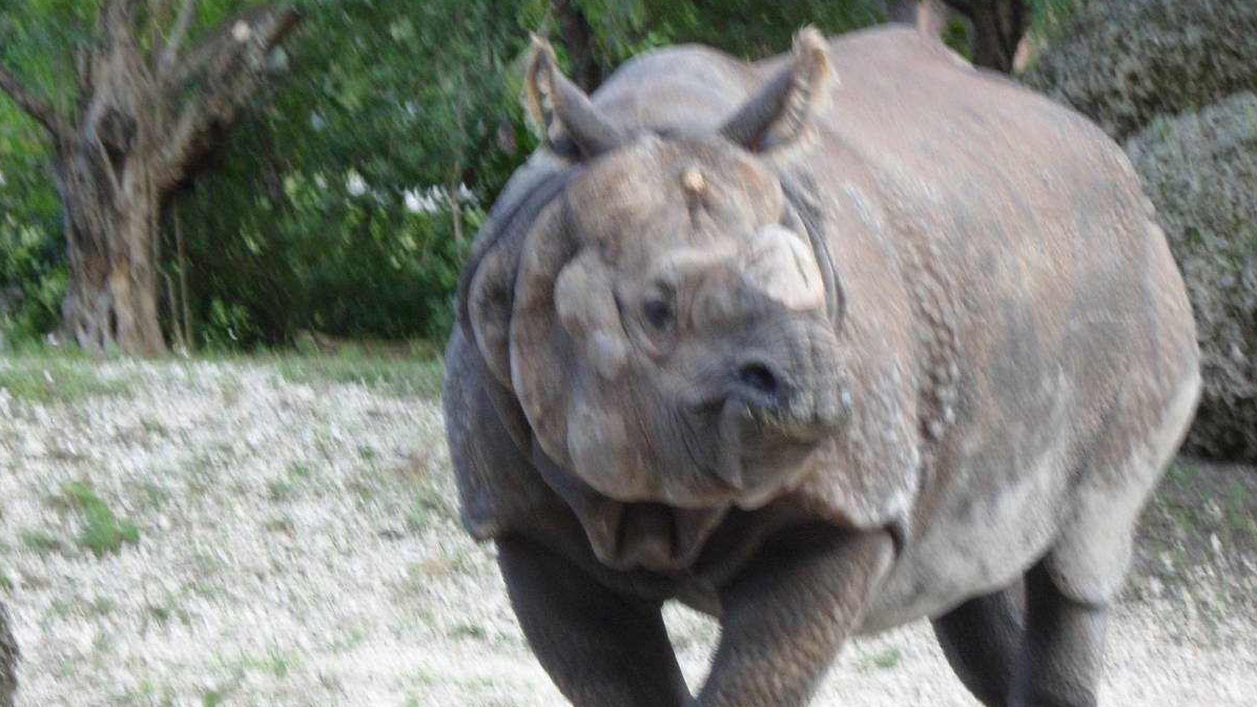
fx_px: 9767
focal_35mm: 293
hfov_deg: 7.4
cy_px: 416
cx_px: 696
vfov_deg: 4.1
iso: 120
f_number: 5.6
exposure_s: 1/60
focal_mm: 36.2
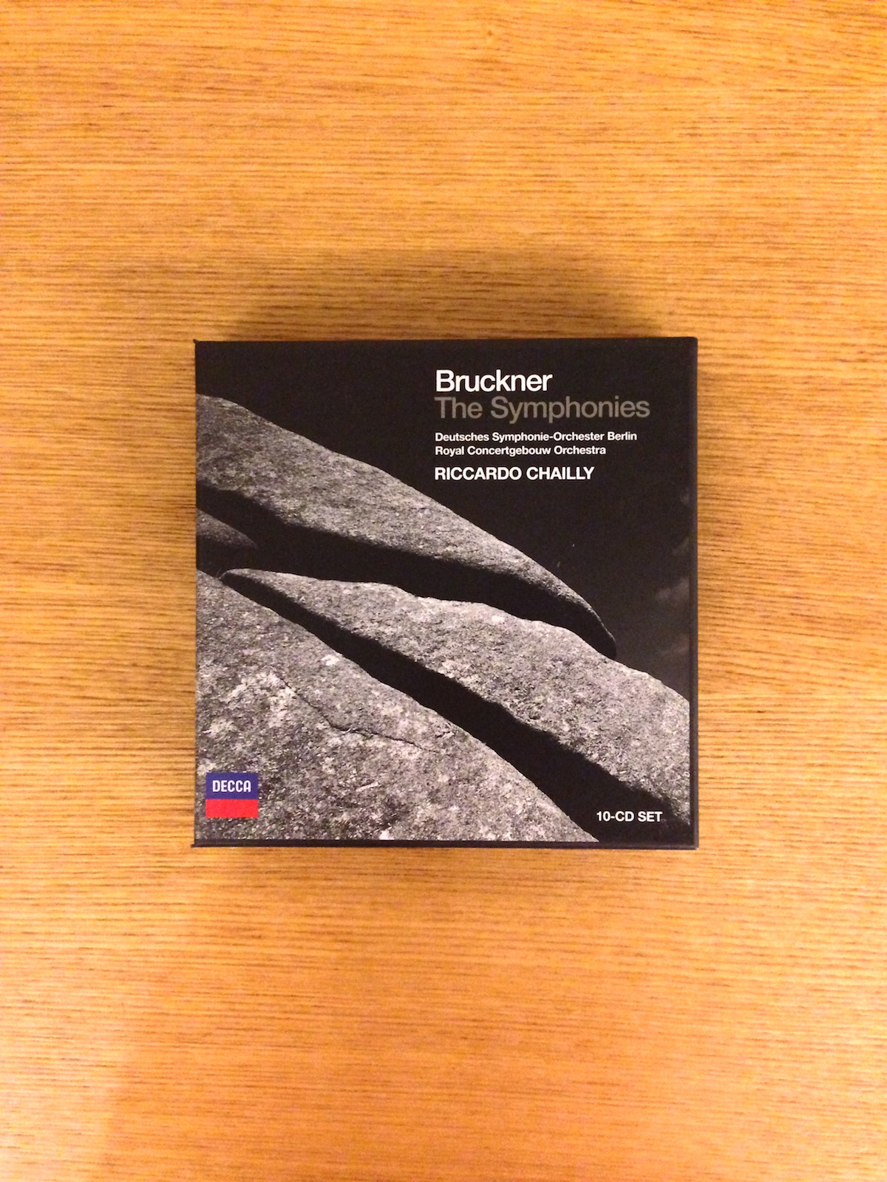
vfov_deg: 55.4
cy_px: 591
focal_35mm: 33
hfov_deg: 42.9
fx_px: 1127
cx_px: 444
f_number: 2.4
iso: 800
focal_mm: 4.13
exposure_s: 1/17
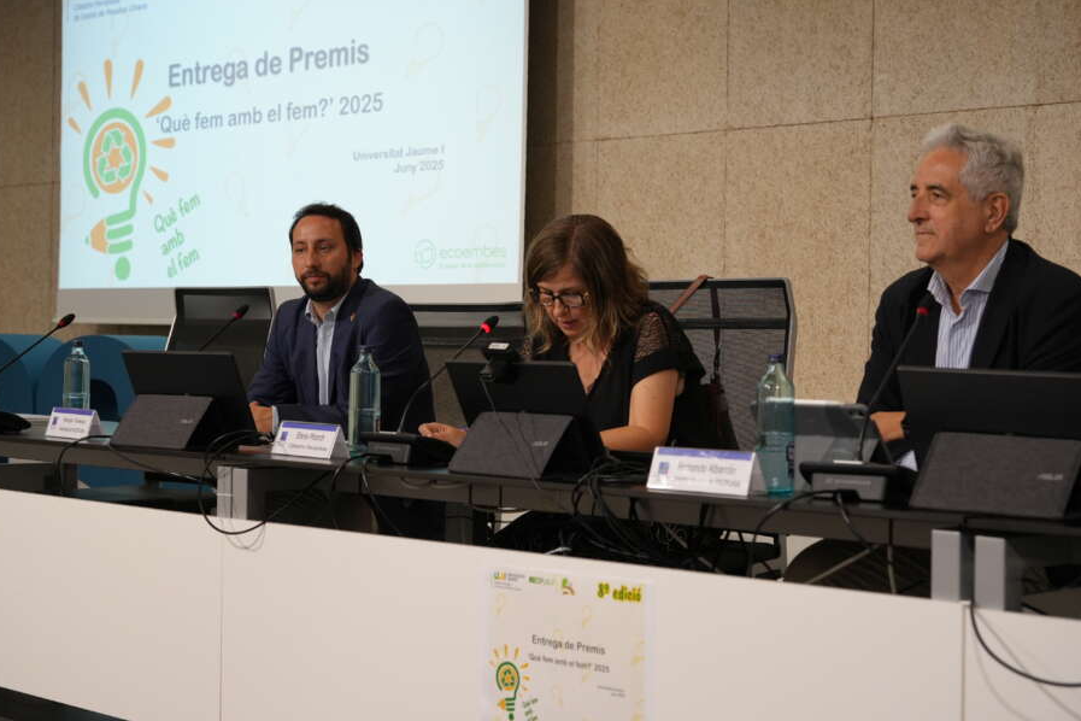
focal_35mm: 65
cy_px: 337
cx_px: 507
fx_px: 1952
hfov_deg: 31.0
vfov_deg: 20.9
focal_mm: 55
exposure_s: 1/160
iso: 1000
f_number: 4
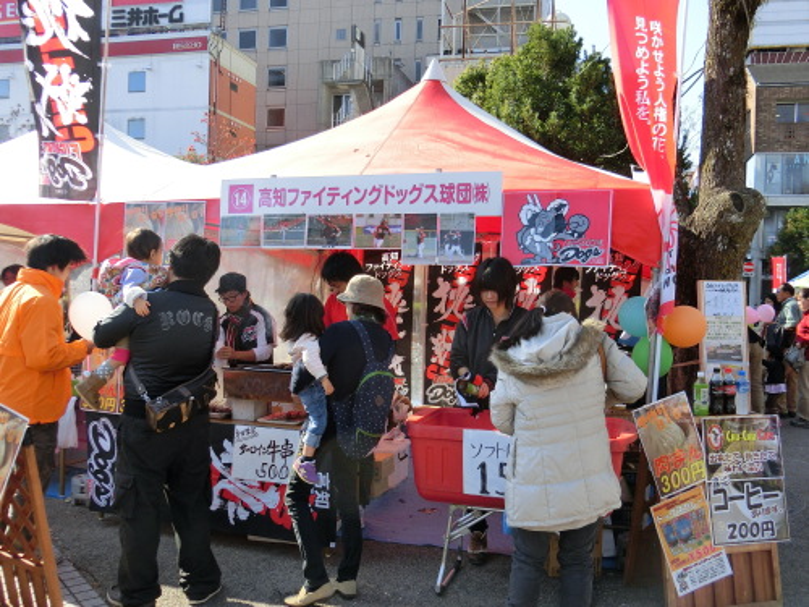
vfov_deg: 41.8
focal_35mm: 34
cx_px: 404
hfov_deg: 54.0
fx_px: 795
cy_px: 304
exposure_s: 1/320
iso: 80
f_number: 3.9
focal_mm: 6
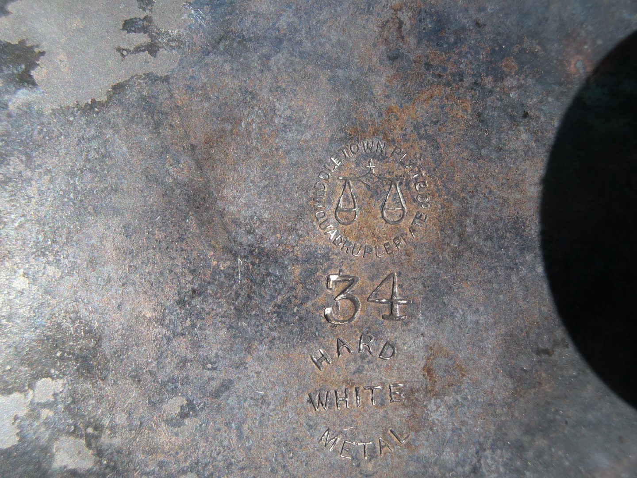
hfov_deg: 55.4
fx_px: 607
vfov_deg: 42.9
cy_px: 239
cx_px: 318
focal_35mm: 33
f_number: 3.6
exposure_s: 1/400
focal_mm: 5.93
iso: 80
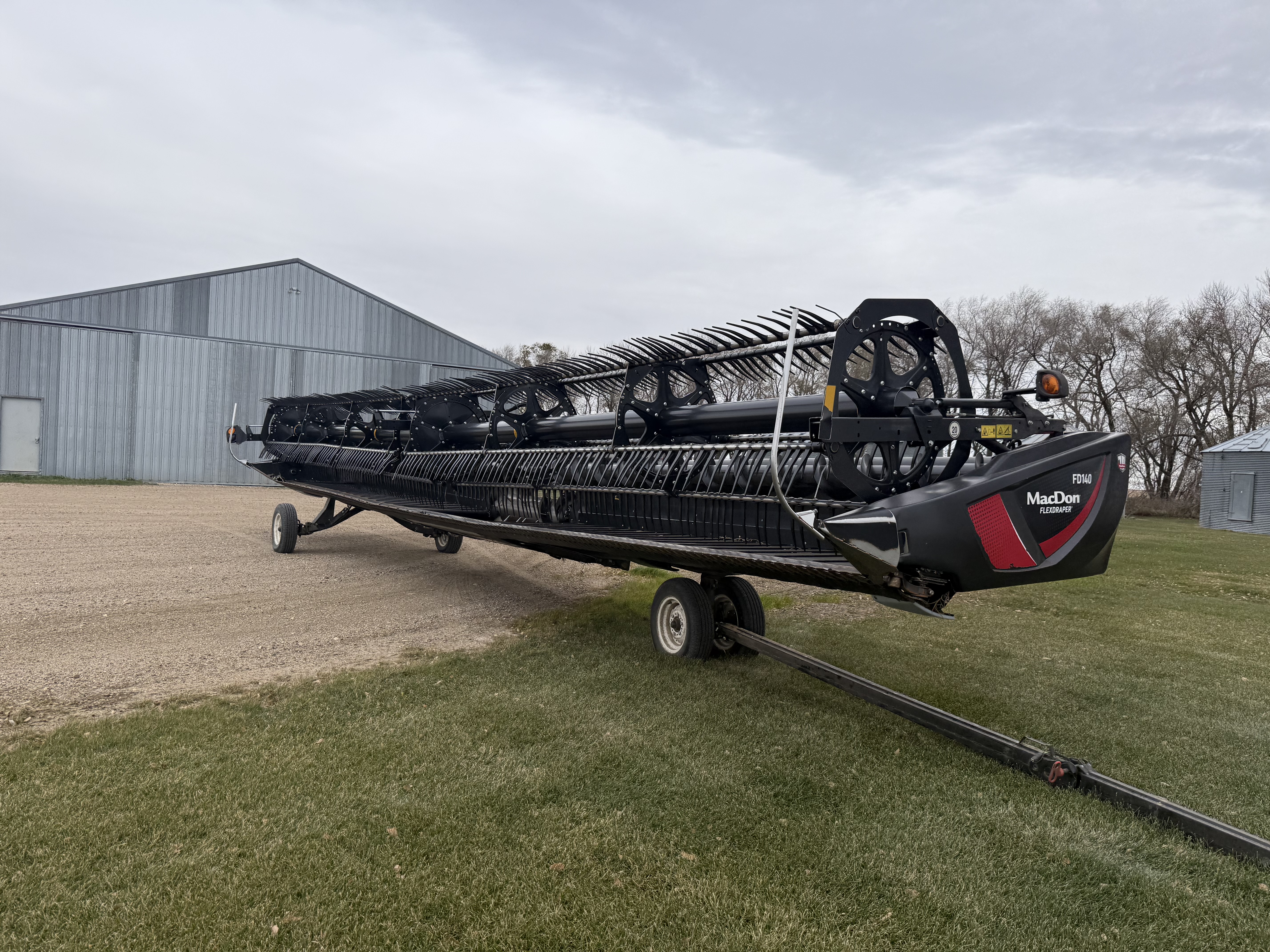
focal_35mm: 24
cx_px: 635
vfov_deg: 56.8
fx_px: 881
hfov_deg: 71.6
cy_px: 476
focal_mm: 6.76
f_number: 1.78
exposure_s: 1/2000
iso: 80
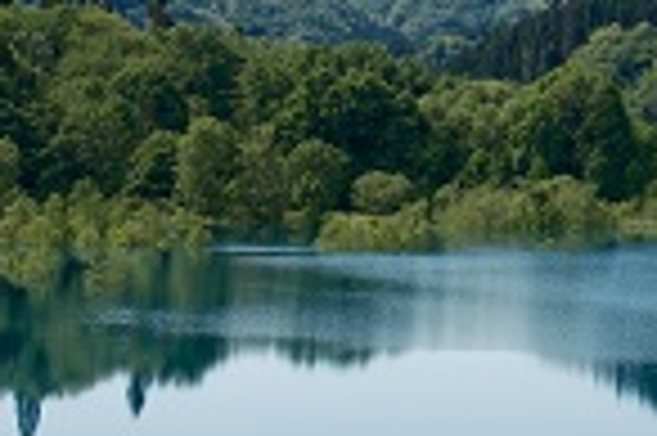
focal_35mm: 153
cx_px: 1264
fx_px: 2789
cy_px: -139
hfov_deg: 12.1
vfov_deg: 8.8
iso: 125
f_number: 4.5
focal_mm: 23.4
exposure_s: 1/500
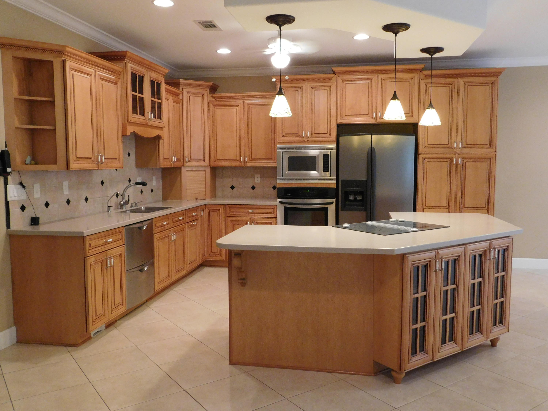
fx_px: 475
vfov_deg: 46.8
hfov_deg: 60.0
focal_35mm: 30
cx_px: 274
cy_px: 206
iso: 400
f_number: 3.2
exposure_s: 1/25
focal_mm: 5.3
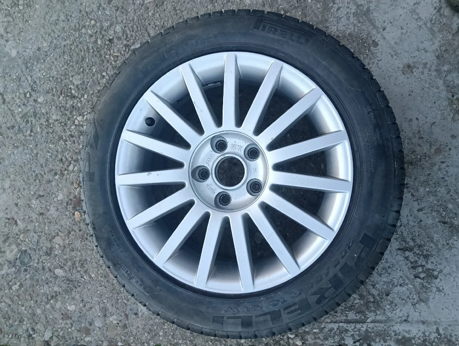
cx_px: 230
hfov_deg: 65.2
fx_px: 359
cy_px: 173
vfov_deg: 51.5
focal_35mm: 27
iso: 500
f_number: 1.8
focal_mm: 3.98
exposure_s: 1/33.3
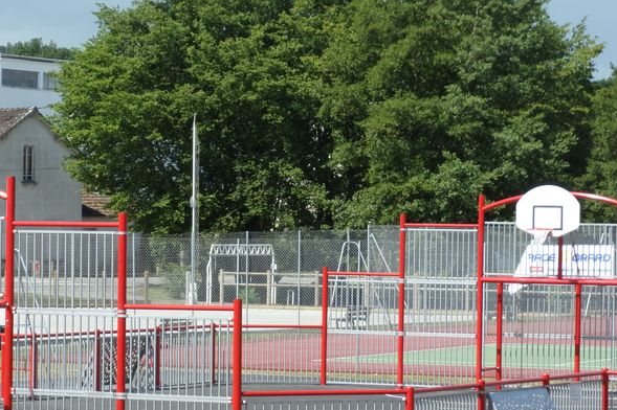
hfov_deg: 10.9
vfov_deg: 7.3
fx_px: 3220
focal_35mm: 188
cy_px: 263
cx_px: 268
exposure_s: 1/320
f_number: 5.5
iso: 80
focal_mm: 23.8
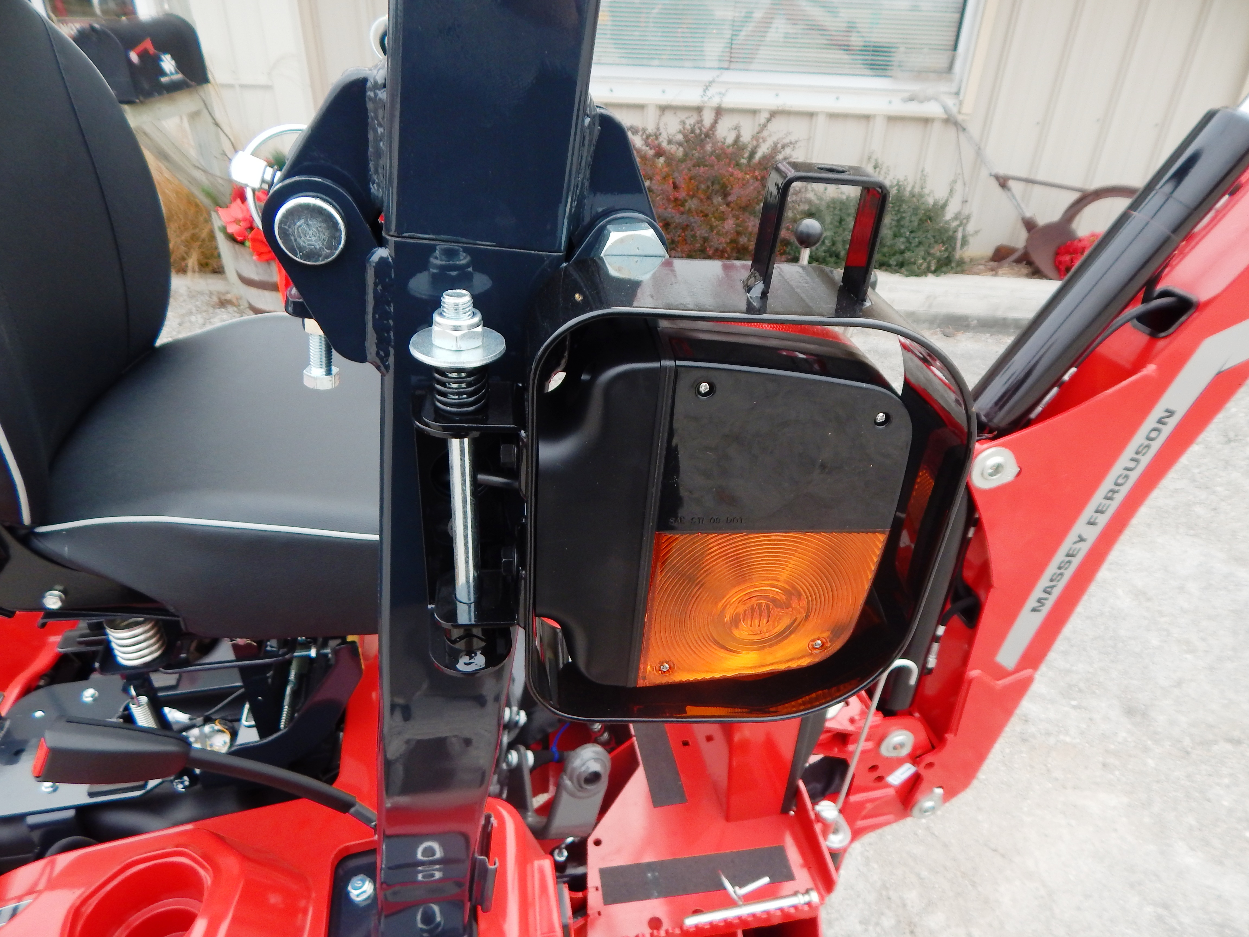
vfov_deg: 61.1
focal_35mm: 22
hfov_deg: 76.4
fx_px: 794
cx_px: 624
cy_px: 468
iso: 125
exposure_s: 1/100
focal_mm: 4
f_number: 3
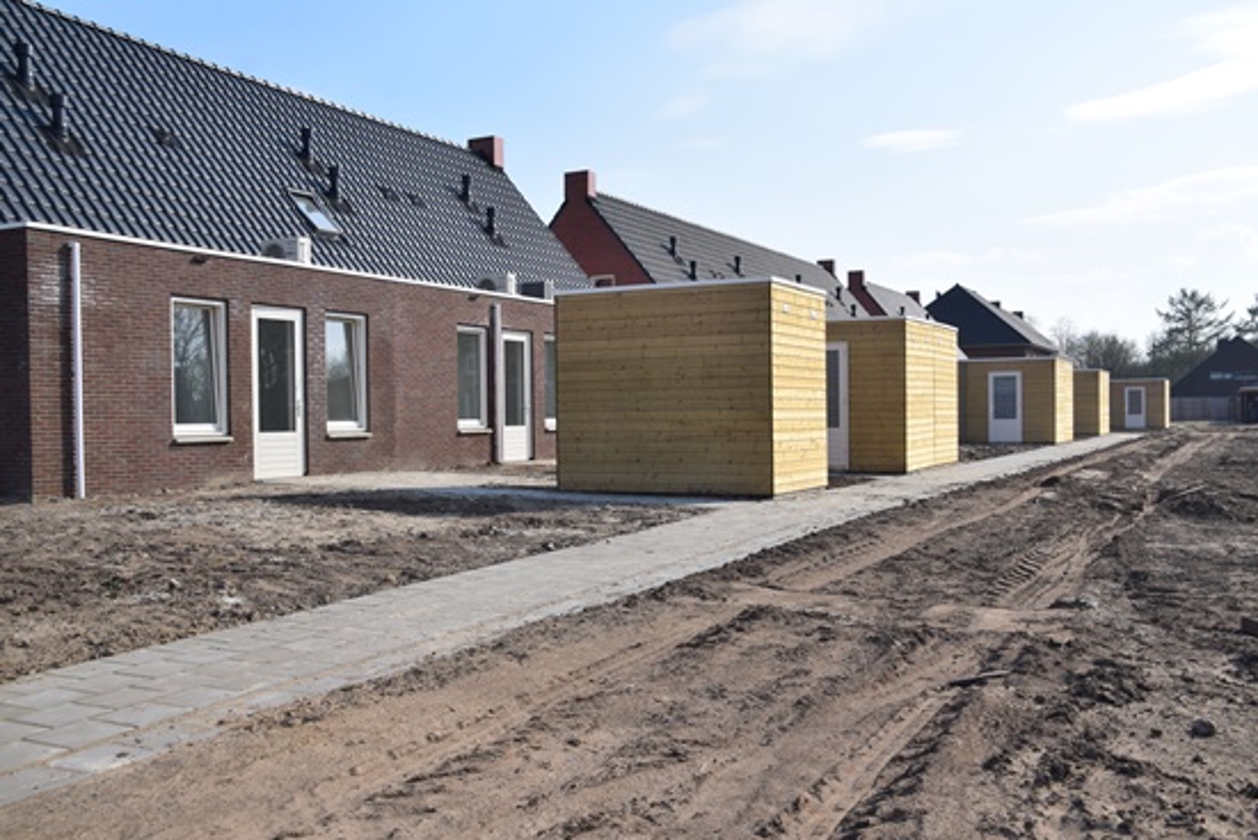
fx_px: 1206
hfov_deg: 55.1
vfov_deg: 38.4
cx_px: 629
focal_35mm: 34
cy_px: 420
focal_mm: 23
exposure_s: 1/400
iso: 200
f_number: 10
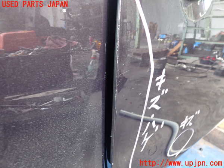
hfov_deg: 60.0
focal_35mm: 30
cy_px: 84
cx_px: 112
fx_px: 194
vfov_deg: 46.8
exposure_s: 1/30
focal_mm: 5.4
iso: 800
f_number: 2.3
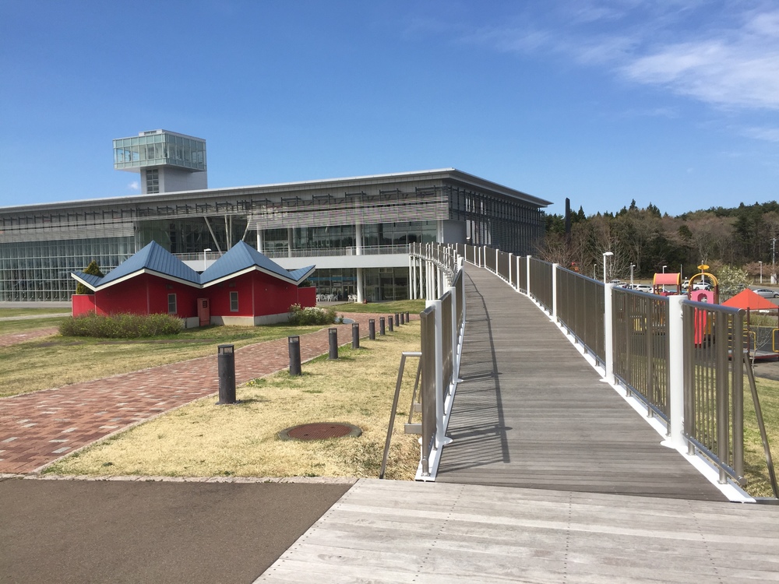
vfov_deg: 48.2
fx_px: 653
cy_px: 292
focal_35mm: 29
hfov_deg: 61.7
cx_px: 390
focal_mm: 4.15
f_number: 2.2
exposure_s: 1/2475
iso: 32
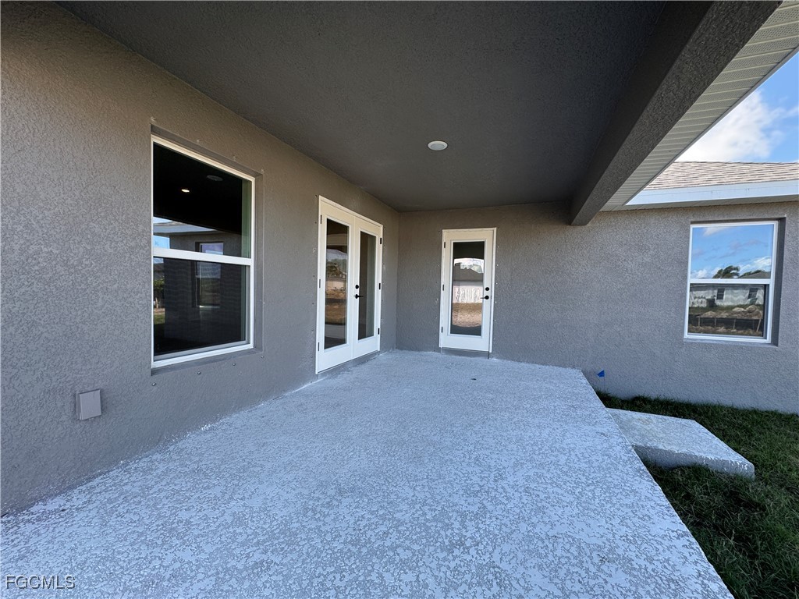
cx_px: 400
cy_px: 300
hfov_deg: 102.1
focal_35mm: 14
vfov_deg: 85.7
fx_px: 323
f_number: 2.2
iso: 40
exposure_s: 1/249
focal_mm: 2.22
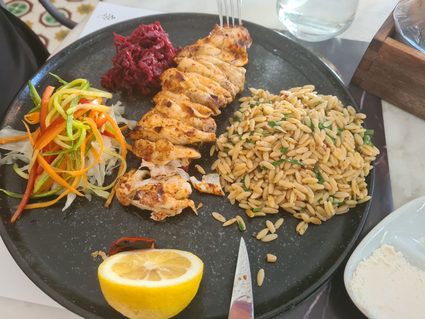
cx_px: 212
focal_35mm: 26
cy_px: 160
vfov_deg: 53.1
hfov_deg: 67.3
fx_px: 319
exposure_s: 1/50
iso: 250
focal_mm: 5.4
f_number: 1.8
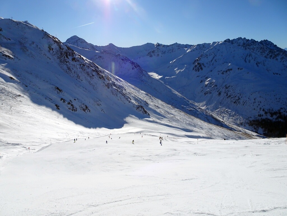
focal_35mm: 24
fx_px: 199
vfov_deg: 56.8
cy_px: 108
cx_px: 144
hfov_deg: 71.6
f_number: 3.5
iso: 80
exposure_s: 1/2000
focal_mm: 4.1
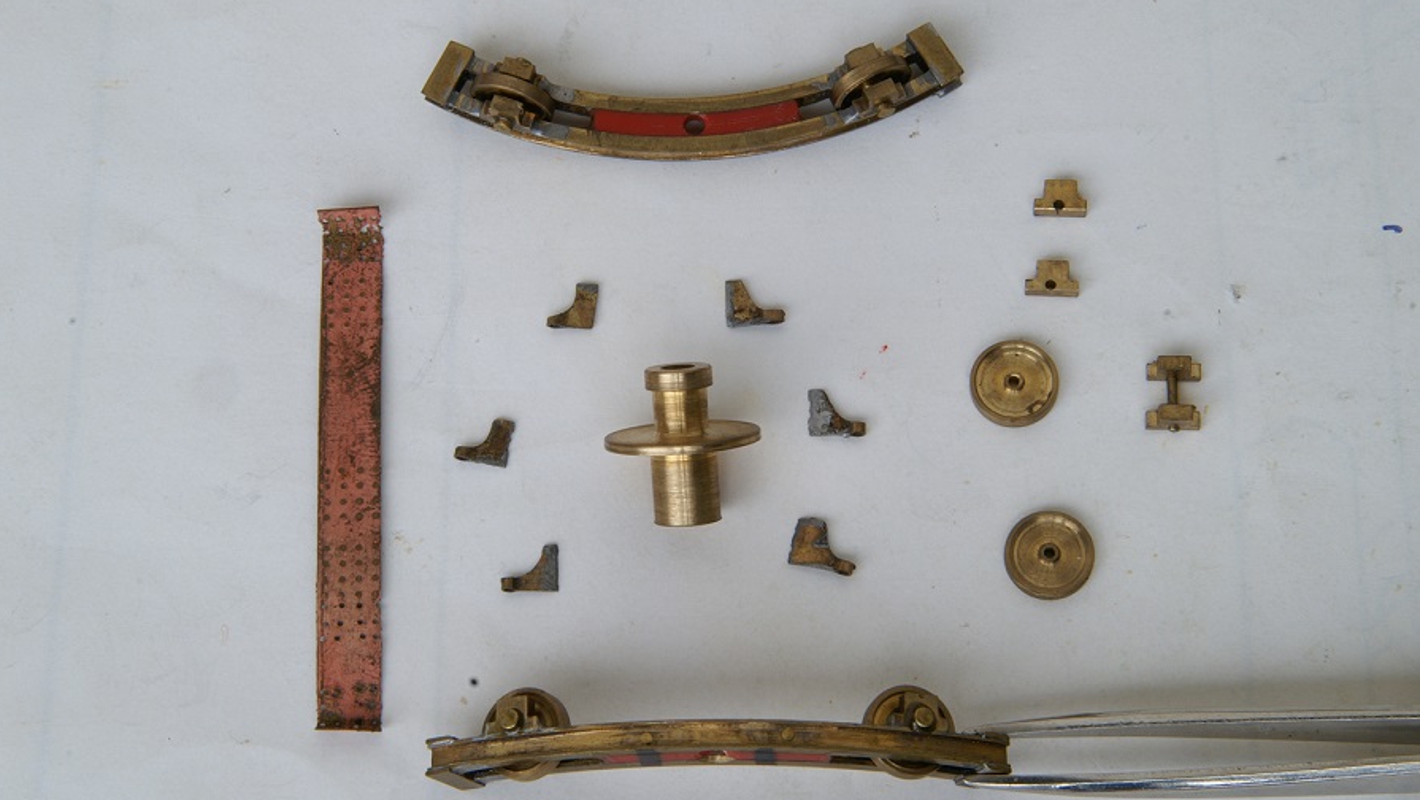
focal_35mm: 95
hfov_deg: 22.4
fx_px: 3578
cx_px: 707
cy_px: 360
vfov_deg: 12.8
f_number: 32
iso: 100
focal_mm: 60
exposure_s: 1/2
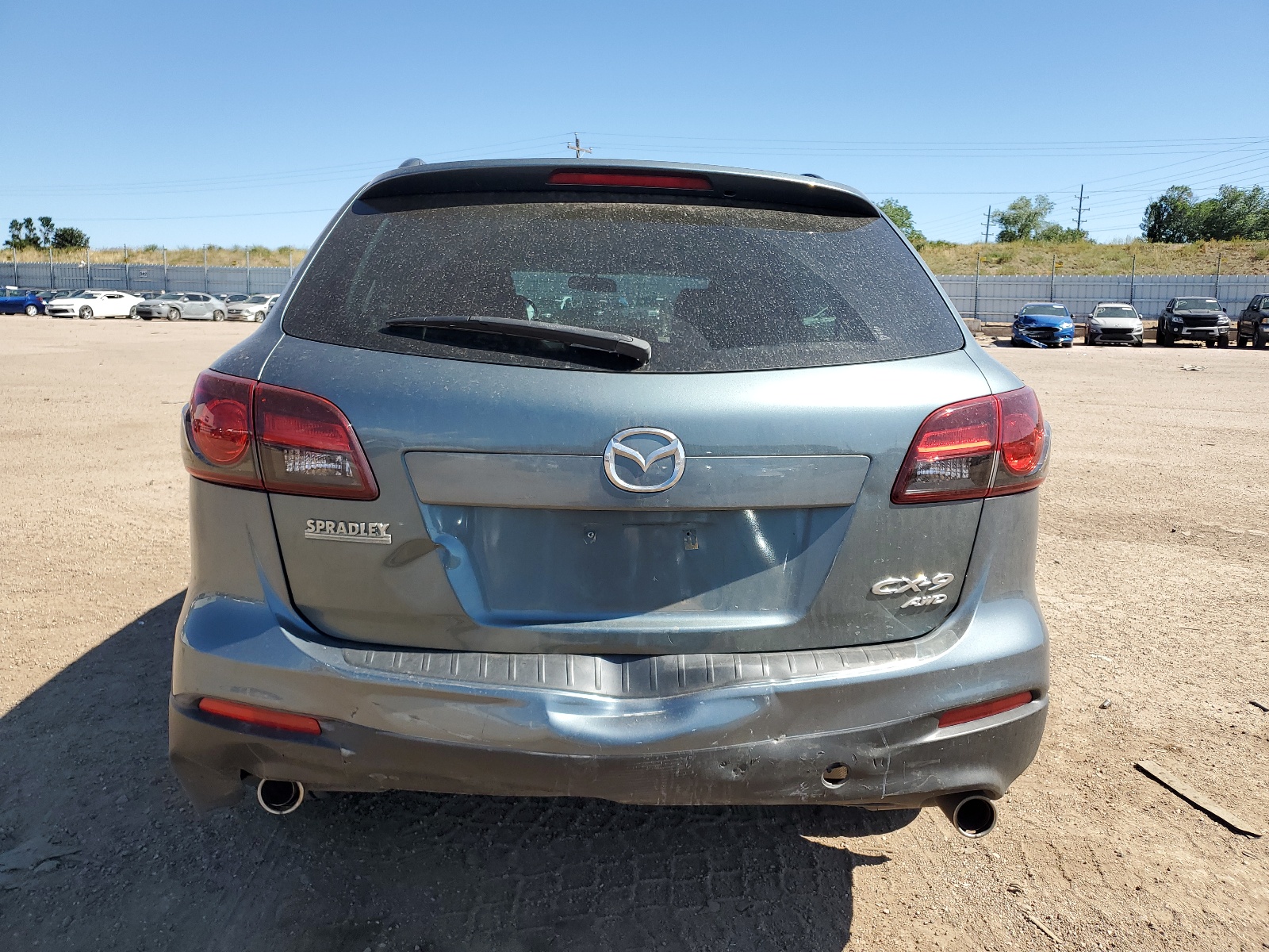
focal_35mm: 26
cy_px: 476
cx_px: 634
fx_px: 953
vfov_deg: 53.1
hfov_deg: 67.3
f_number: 1.5
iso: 50
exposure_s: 1/2000
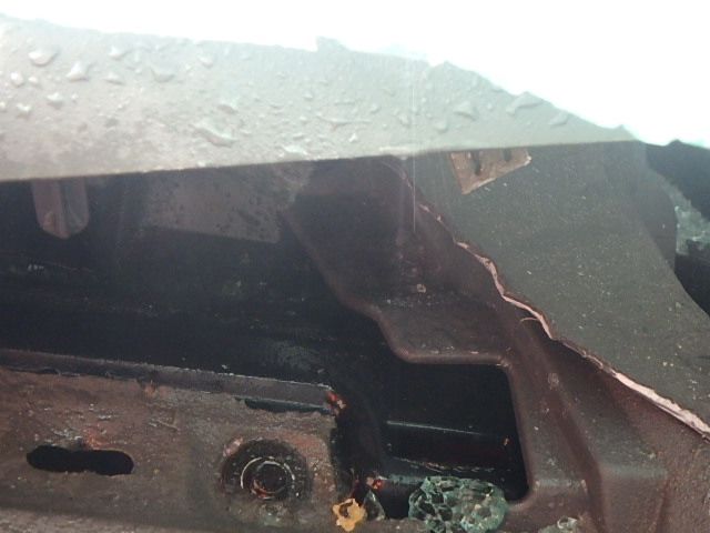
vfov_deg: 25.7
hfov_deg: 33.8
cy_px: 266
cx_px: 355
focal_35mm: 57
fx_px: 1169
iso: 640
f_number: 5.1
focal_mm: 10.1
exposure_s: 1/50
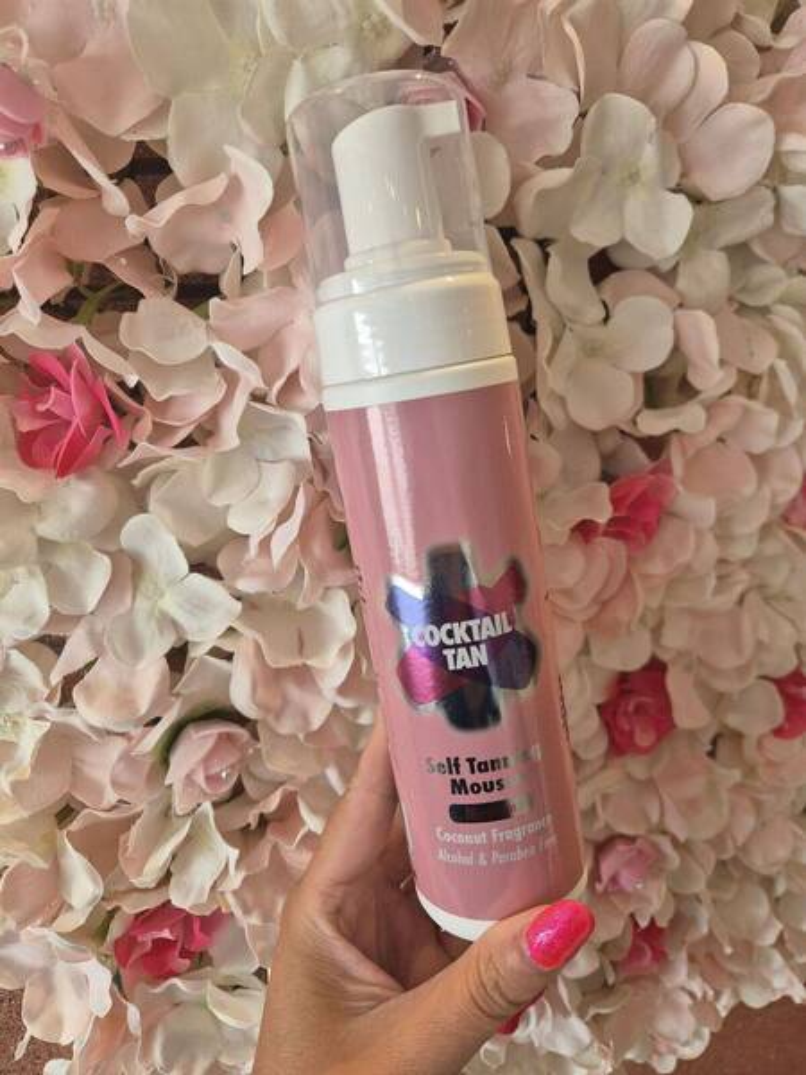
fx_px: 714
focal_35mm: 23
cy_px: 538
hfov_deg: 58.9
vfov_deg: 73.9
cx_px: 403
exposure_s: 1/100
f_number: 1.8
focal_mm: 5.4
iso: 100
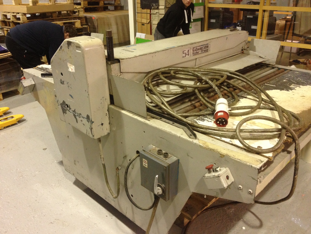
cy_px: 117
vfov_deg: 40.7
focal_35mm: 35
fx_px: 314
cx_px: 156
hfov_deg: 52.6
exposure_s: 1/20
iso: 200
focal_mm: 4.28
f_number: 2.4
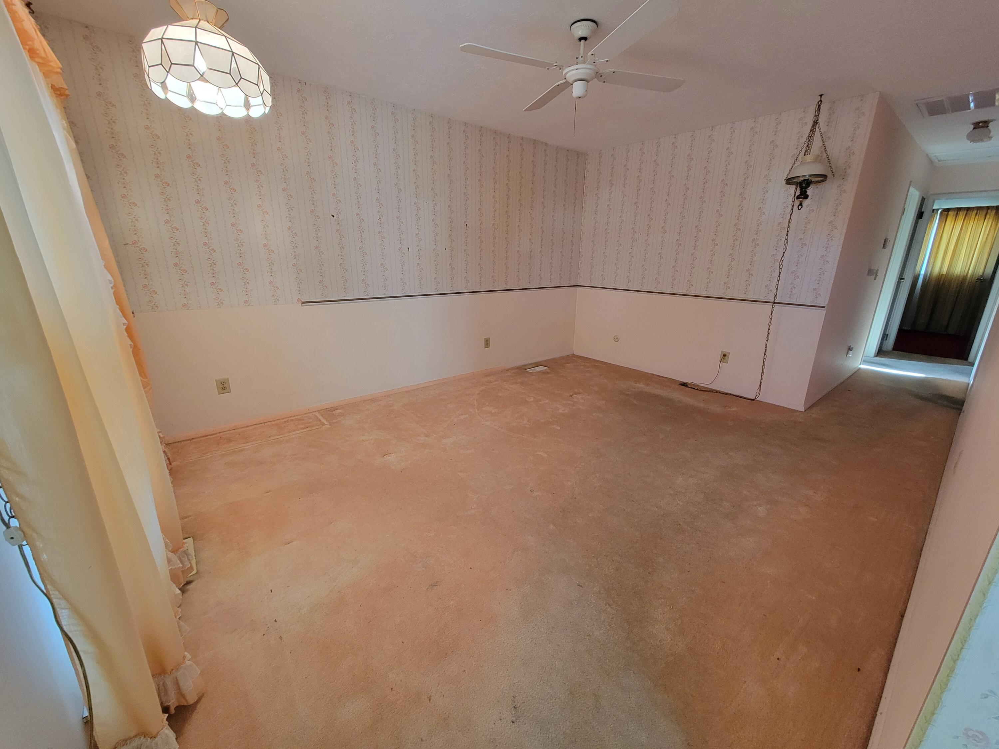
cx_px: 500
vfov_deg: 89.9
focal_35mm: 13
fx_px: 375
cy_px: 374
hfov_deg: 106.2
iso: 400
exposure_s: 1/40
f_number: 2.2
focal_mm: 2.2
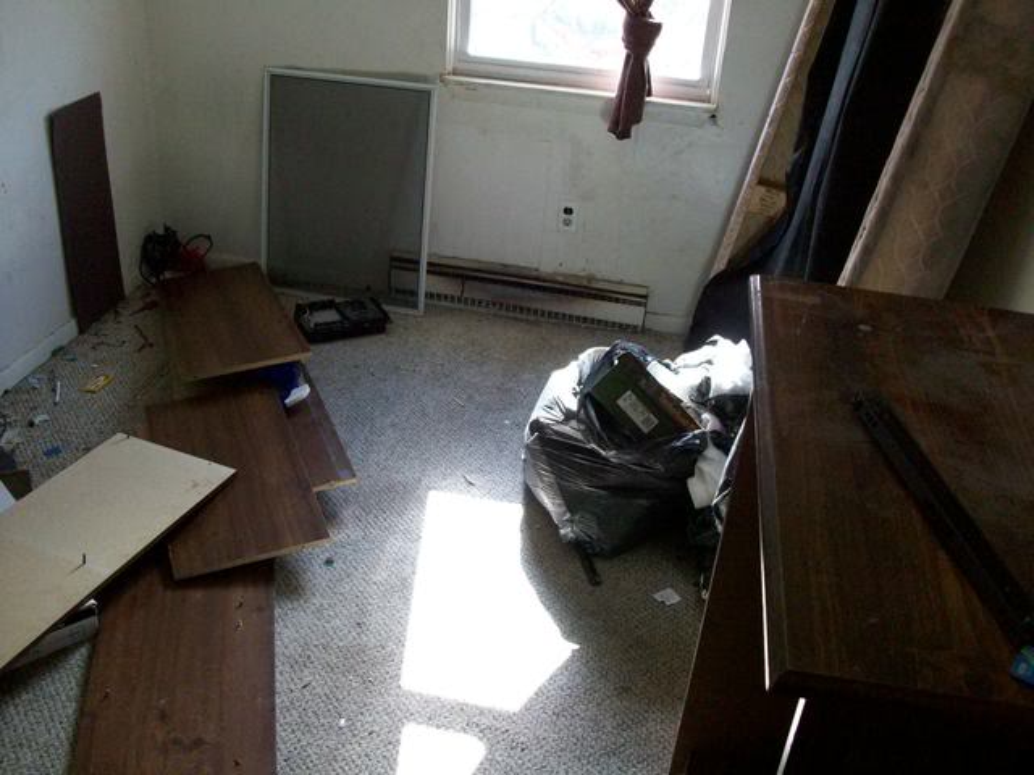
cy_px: 388
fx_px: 1016
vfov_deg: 41.8
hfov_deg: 54.0
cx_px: 517
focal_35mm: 34
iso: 160
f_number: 2.8
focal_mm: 5.7
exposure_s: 1/98.7
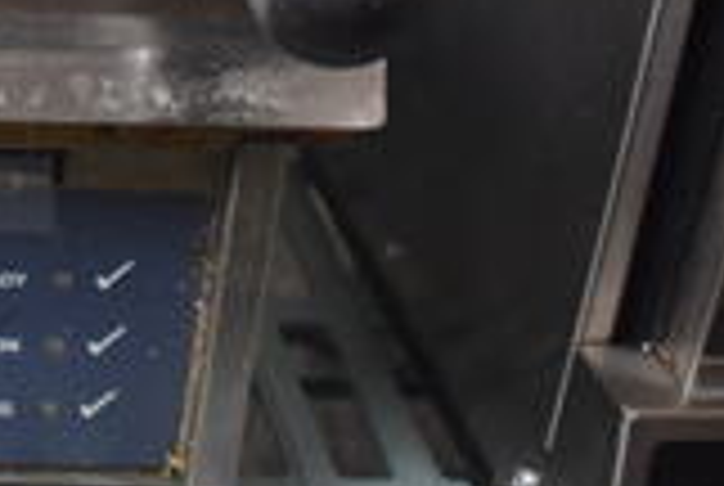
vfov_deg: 13.9
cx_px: -337
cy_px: 45
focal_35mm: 98
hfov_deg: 18.6
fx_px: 1975
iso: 800
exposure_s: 1/160
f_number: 3.8
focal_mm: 22
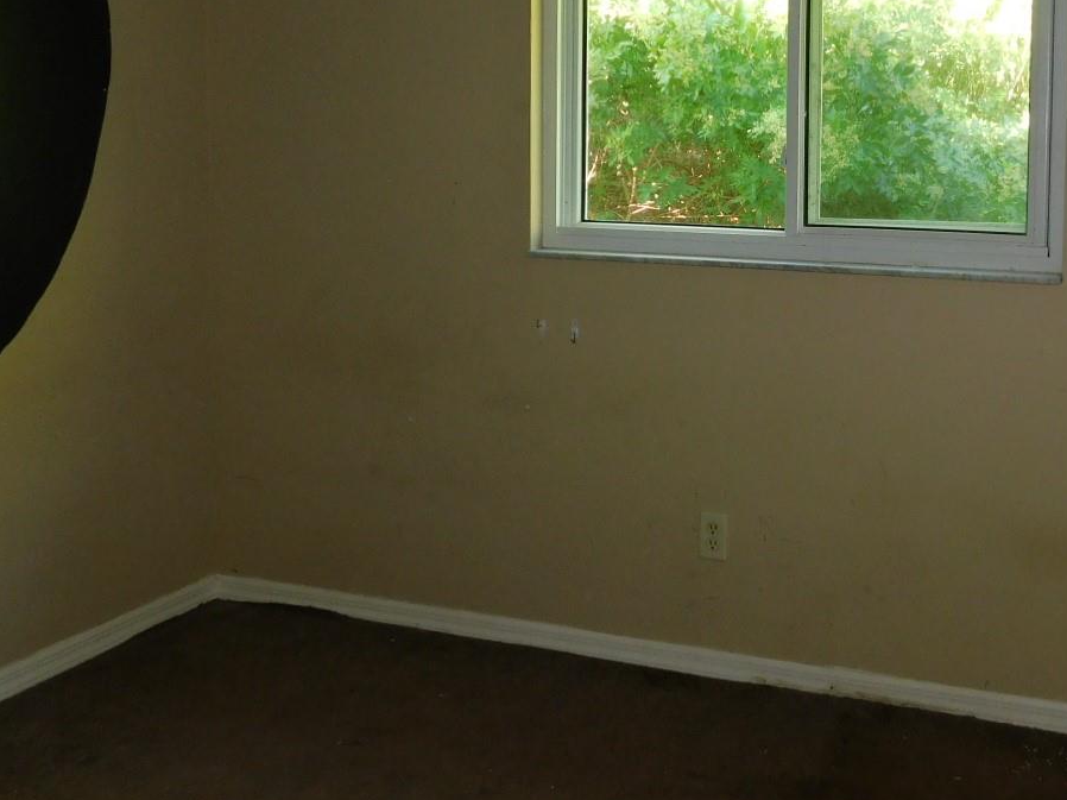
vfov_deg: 34.5
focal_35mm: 41
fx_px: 1263
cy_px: 214
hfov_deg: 44.3
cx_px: 796
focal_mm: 4
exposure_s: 1/30
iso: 200
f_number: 3
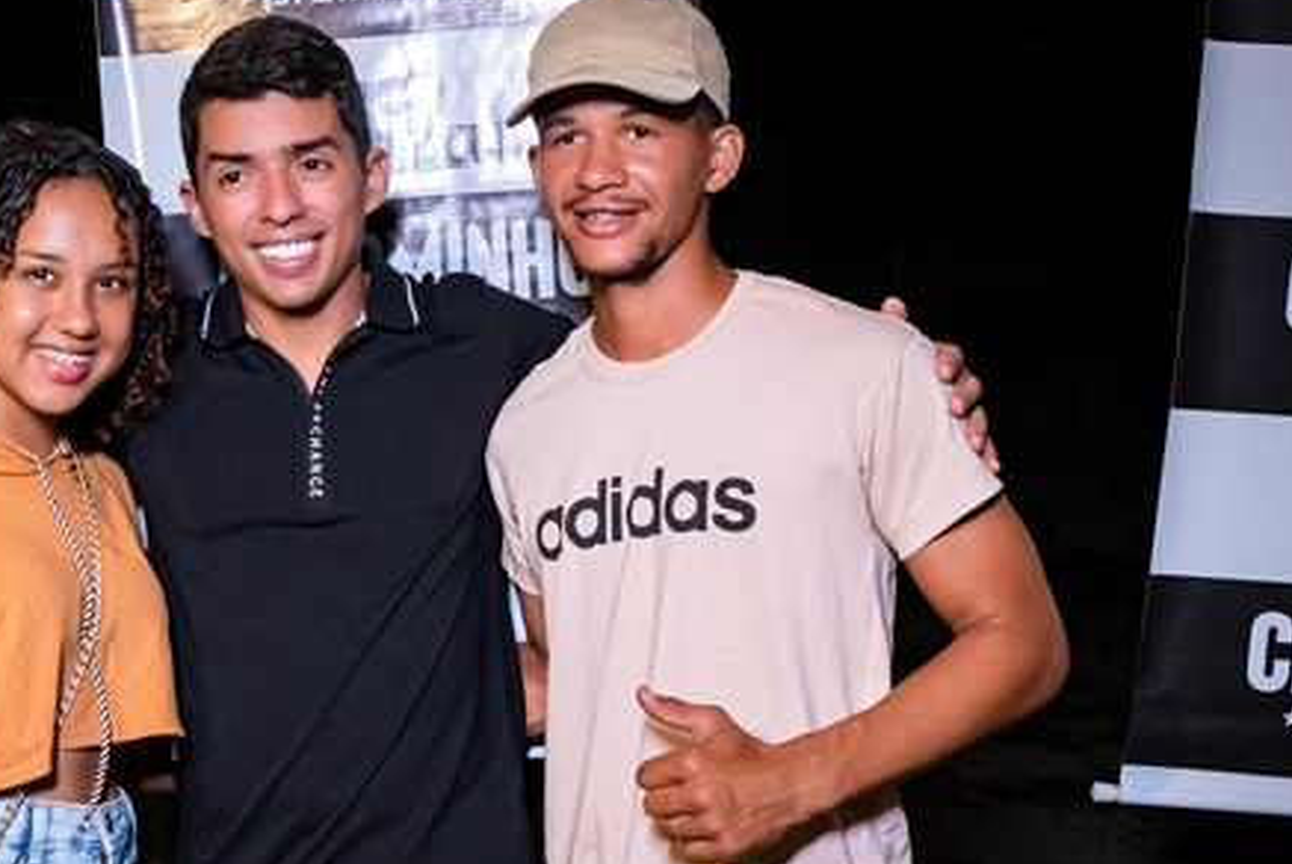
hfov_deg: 32.1
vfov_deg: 22.2
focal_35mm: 61
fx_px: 2191
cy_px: 592
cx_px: 297
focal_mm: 24
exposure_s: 1/320
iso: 2000
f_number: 2.8
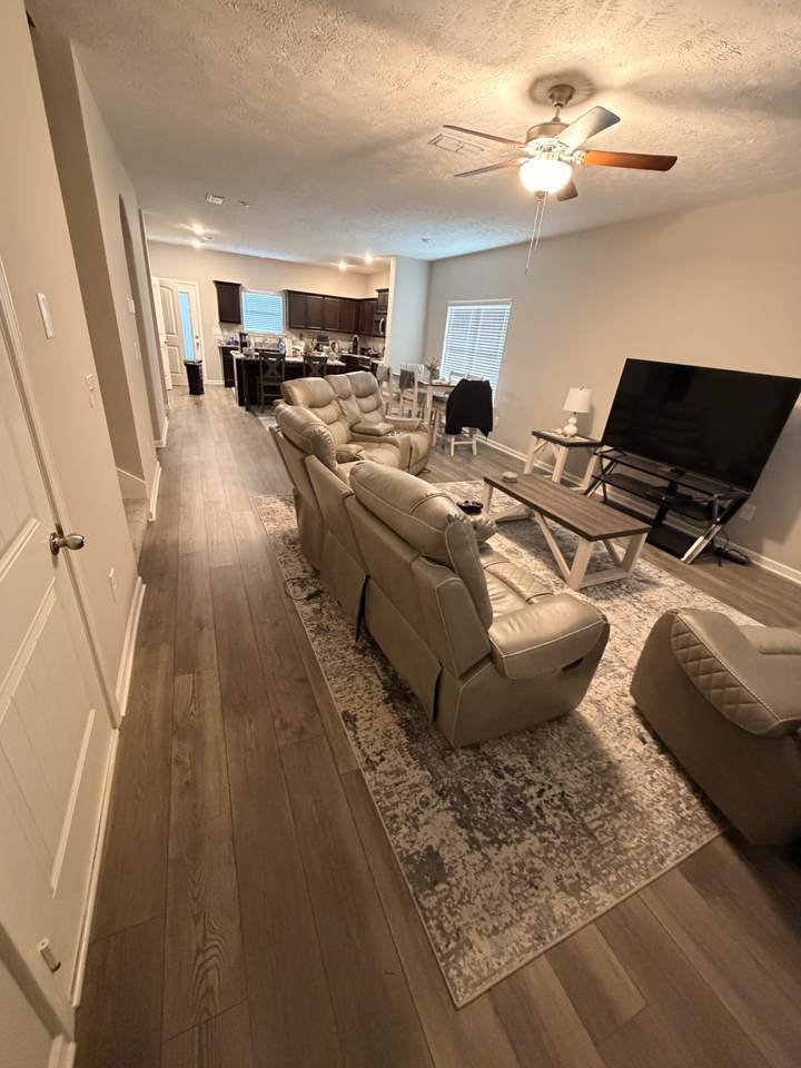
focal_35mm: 14
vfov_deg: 102.1
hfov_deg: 85.7
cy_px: 534
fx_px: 432
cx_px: 400
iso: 1000
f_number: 2.2
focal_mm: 2.22
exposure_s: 1/60
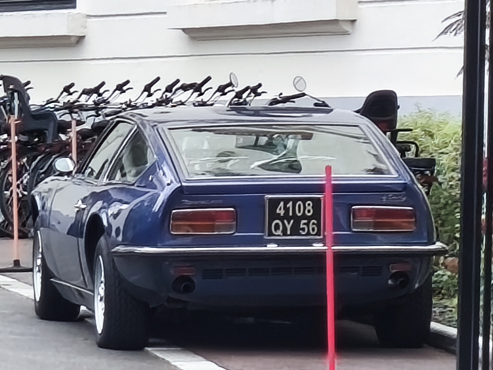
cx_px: 246
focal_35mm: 124
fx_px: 1766
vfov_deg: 11.9
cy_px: 185
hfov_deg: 15.9
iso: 50
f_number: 1.65
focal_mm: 6.18
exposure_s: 1/229
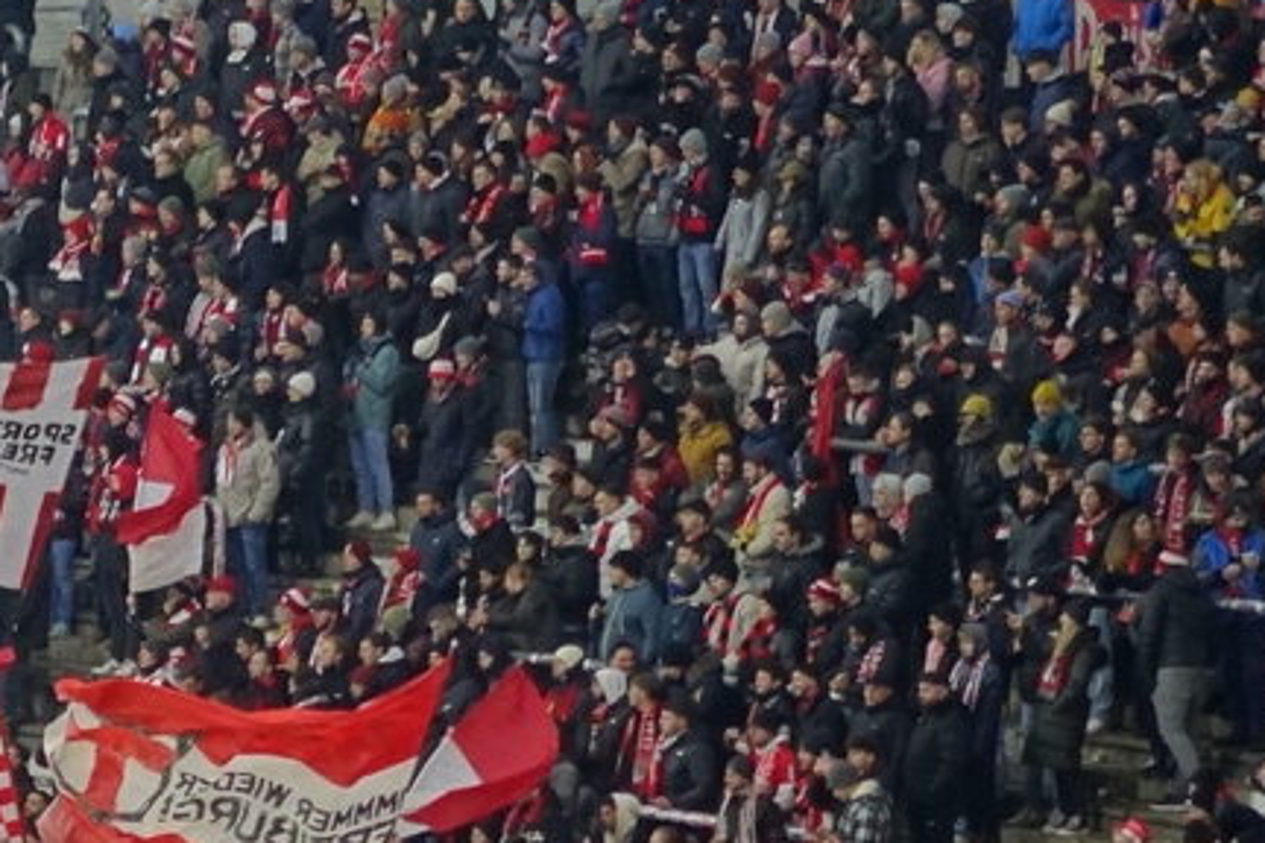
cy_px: 956
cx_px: -753
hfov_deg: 8.0
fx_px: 8854
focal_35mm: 252
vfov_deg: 5.4
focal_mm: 25
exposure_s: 1/80
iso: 500
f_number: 2.8
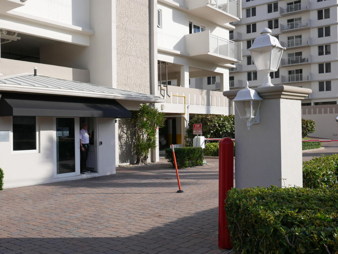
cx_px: 169
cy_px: 127
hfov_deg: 46.8
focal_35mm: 40
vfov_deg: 36.0
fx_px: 391
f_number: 9
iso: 200
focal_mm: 20
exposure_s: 1/500
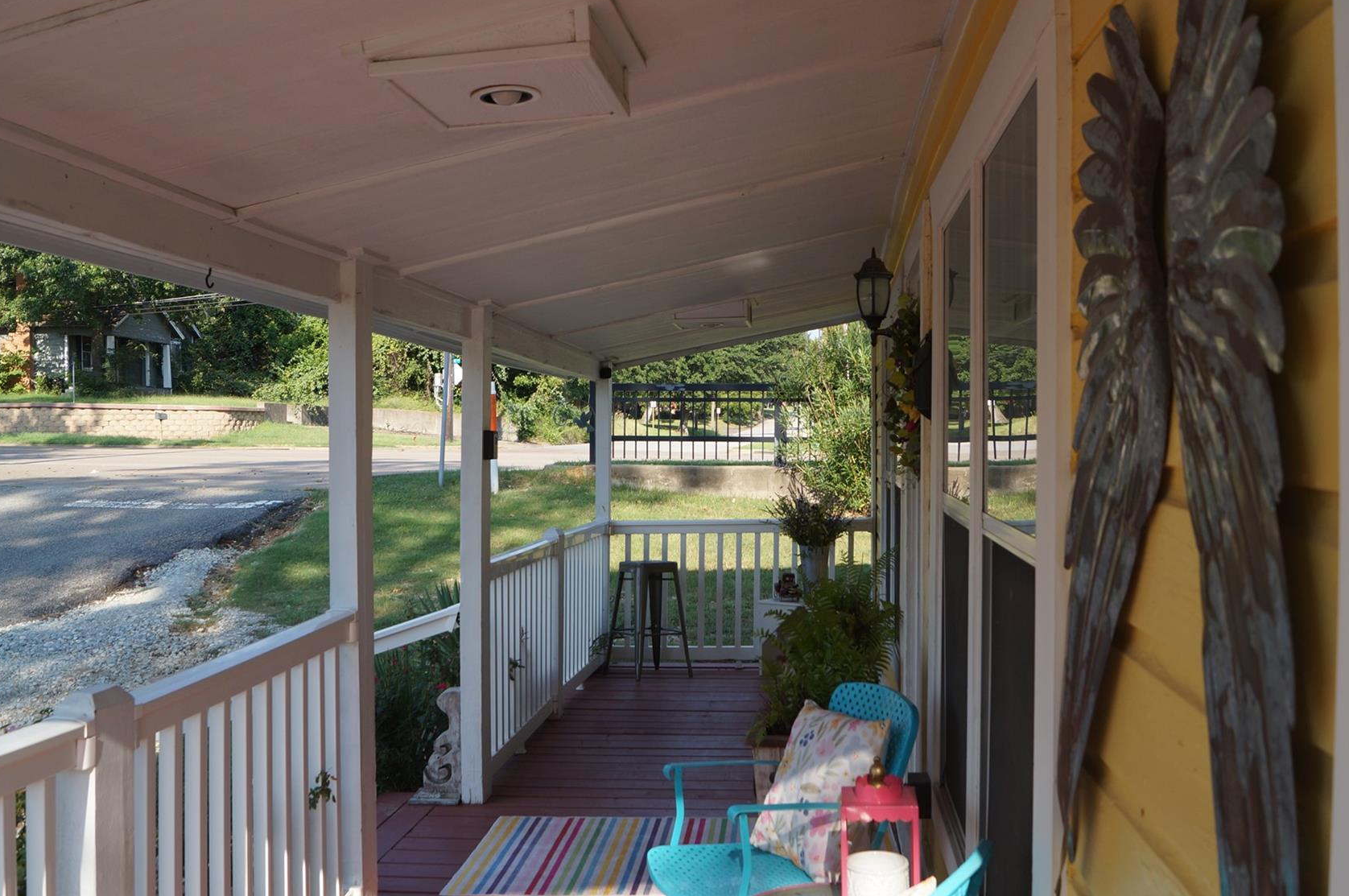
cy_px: 452
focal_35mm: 33
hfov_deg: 57.3
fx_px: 1235
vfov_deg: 39.9
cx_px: 699
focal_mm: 18
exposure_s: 1/160
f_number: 6.3
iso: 100
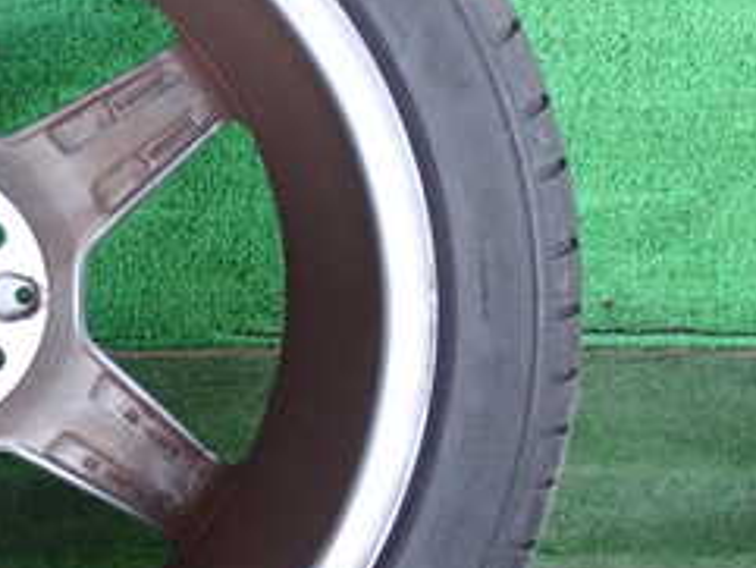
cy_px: 292
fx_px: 2229
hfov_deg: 18.4
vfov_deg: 14.5
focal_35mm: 102
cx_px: -100
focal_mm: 7.31
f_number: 2.8
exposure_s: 1/125
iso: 800
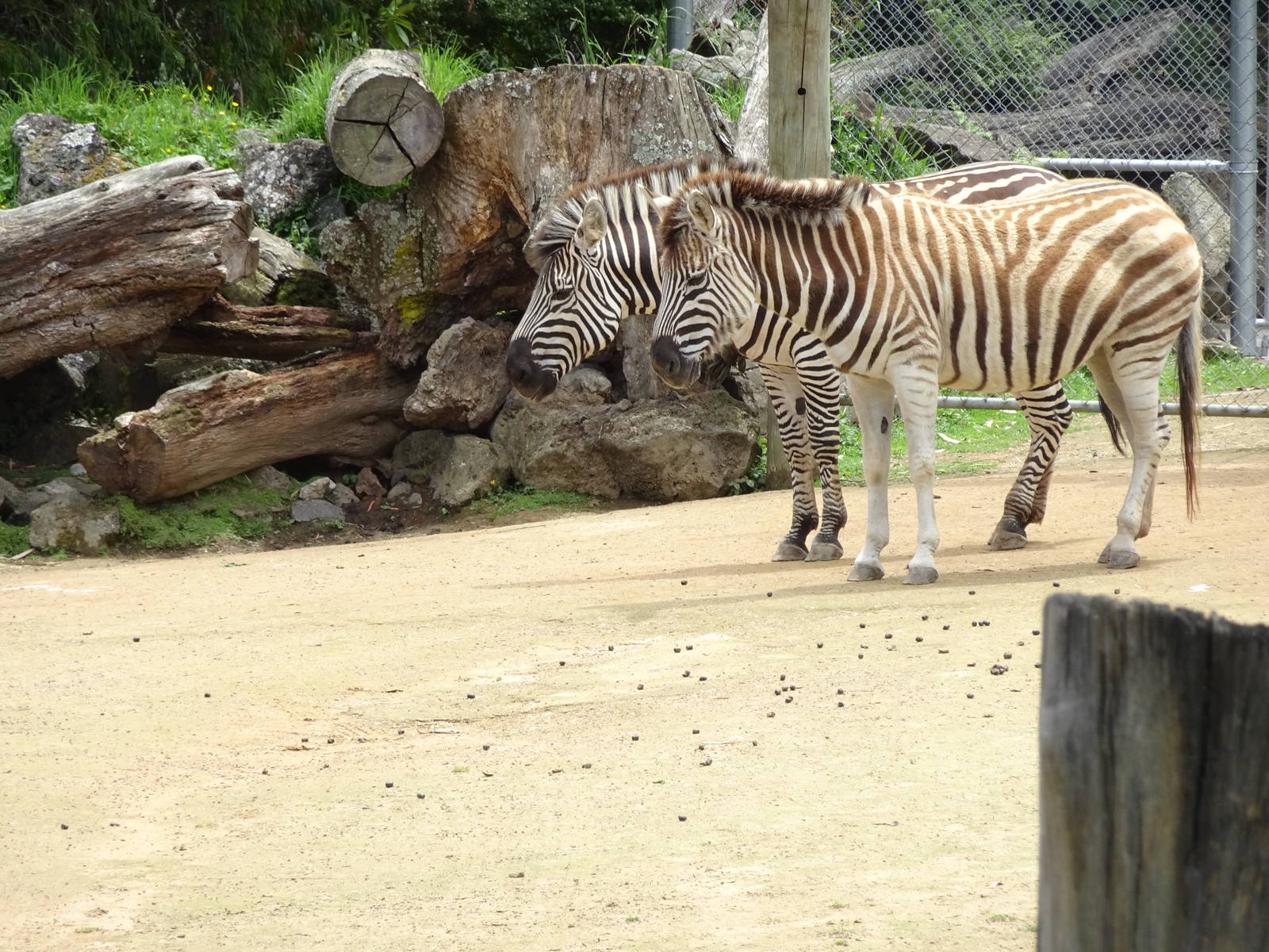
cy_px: 476
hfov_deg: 6.1
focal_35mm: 325
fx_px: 11914
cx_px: 634
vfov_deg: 4.6
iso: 100
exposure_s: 1/160
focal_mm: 55.52
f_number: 6.3
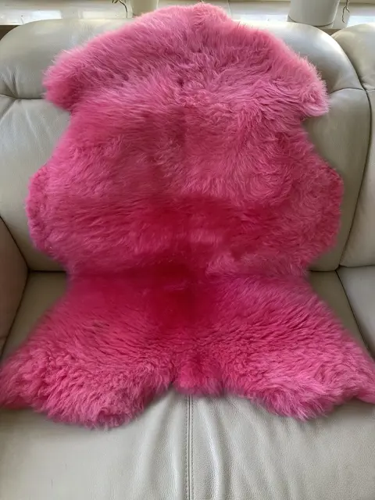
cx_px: 188
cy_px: 250
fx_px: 404
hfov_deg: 49.7
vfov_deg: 63.4
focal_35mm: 28
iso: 80
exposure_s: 1/94
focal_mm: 3.99
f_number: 1.8
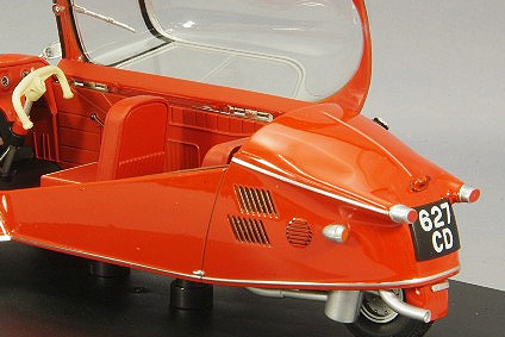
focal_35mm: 169
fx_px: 2371
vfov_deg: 8.1
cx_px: 162
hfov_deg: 12.1
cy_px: 133
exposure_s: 1
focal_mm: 75
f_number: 32
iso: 400
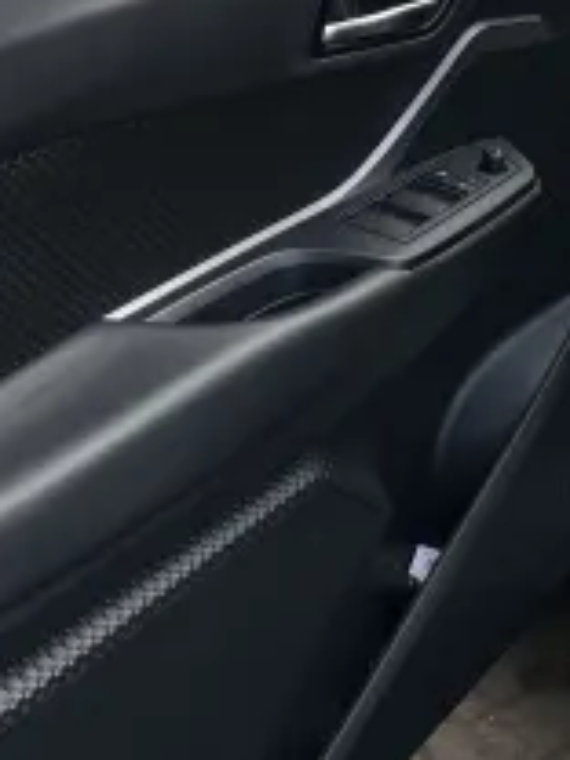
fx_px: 1625
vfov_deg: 25.8
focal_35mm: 74
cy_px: 132
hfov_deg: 17.8
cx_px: 862
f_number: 1.78
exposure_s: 1/138
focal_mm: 6.86
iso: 64
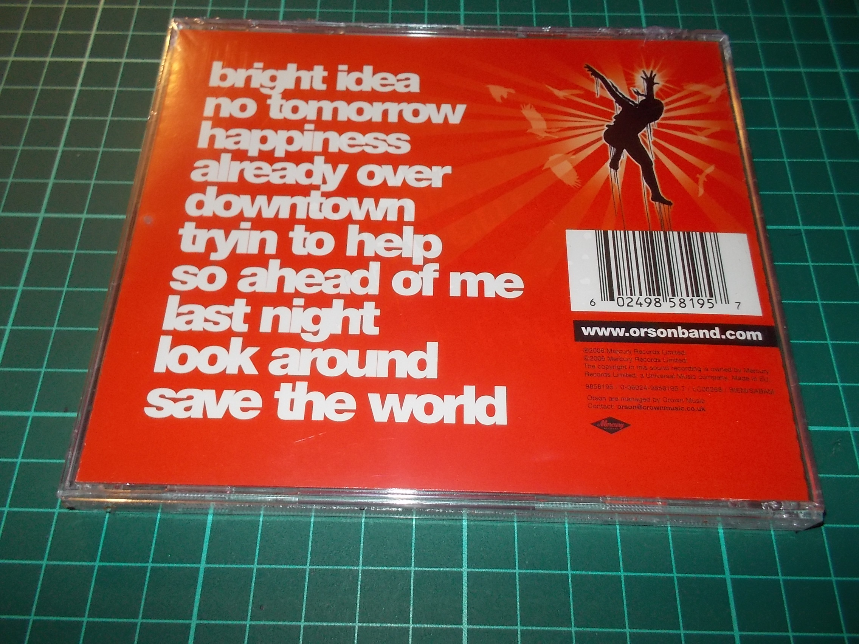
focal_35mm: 29
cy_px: 322
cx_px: 430
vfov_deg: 48.2
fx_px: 720
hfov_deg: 61.7
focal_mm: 4.1
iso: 200
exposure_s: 1/30
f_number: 3.3
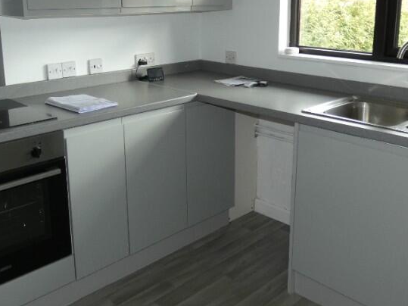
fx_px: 448
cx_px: 214
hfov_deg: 49.0
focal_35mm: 38
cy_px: 101
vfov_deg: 37.3
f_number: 2.8
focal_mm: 3.6
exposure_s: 1/30
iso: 80
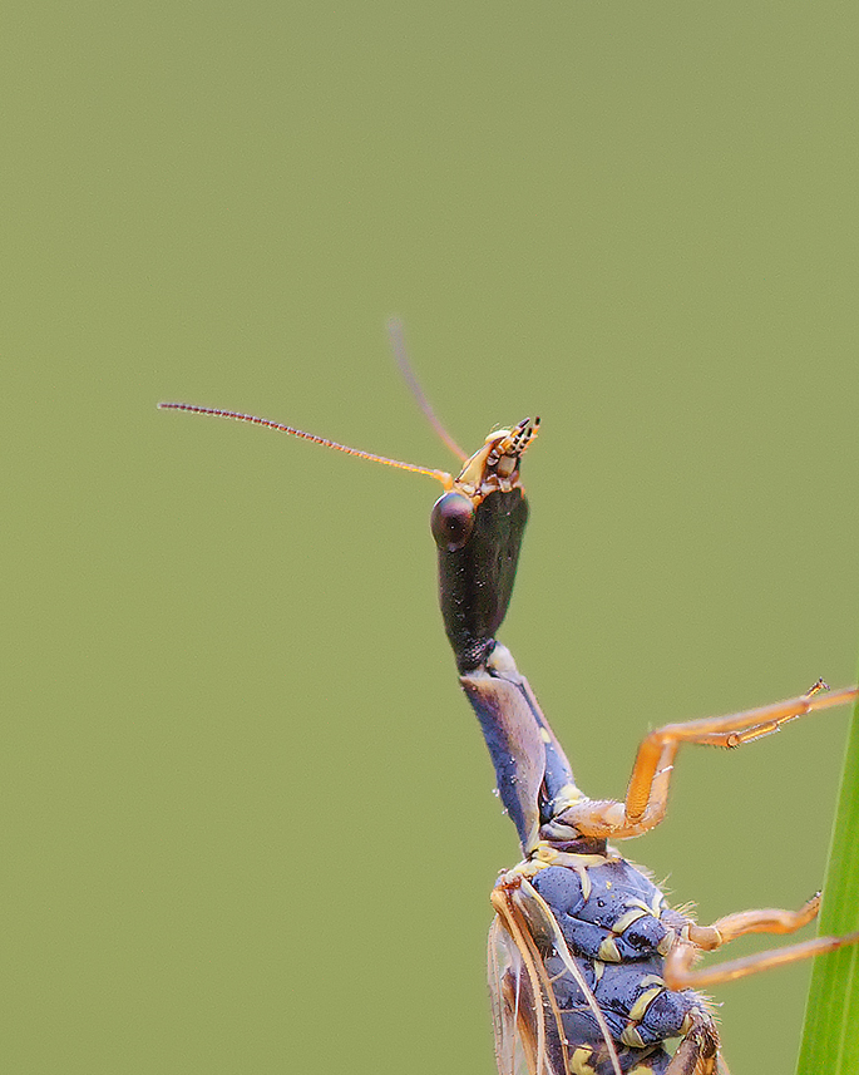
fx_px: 10973
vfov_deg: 5.6
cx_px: 826
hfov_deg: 4.5
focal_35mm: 345
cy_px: 963
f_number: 14
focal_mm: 105
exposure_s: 1/25
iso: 400
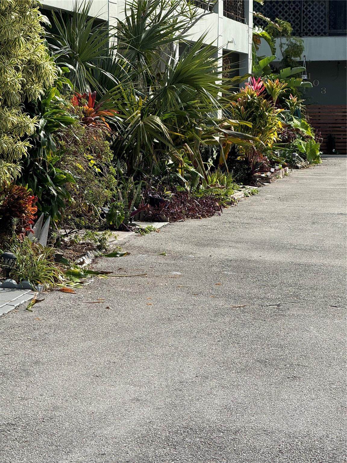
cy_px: 232
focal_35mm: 120
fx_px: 1604
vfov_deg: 16.4
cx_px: 174
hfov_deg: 12.3
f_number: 2.8
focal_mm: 15.66
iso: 50
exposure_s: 1/1167
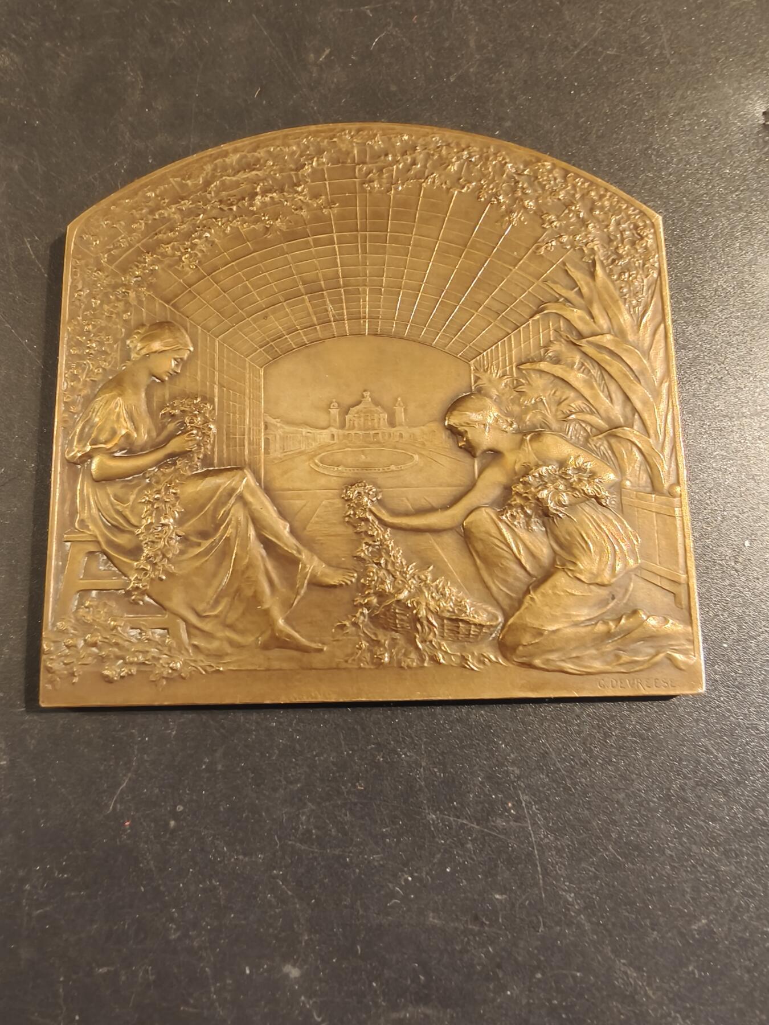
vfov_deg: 73.9
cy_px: 512
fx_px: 681
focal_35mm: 23
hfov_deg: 58.9
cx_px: 384
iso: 800
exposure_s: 1/46.7
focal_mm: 2.32
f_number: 2
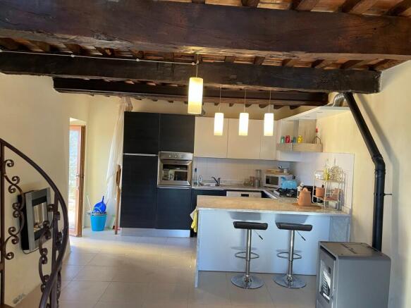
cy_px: 154
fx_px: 309
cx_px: 206
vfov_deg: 53.0
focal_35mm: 26
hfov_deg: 67.3
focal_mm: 4.2
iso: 125
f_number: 1.6
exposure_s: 1/99
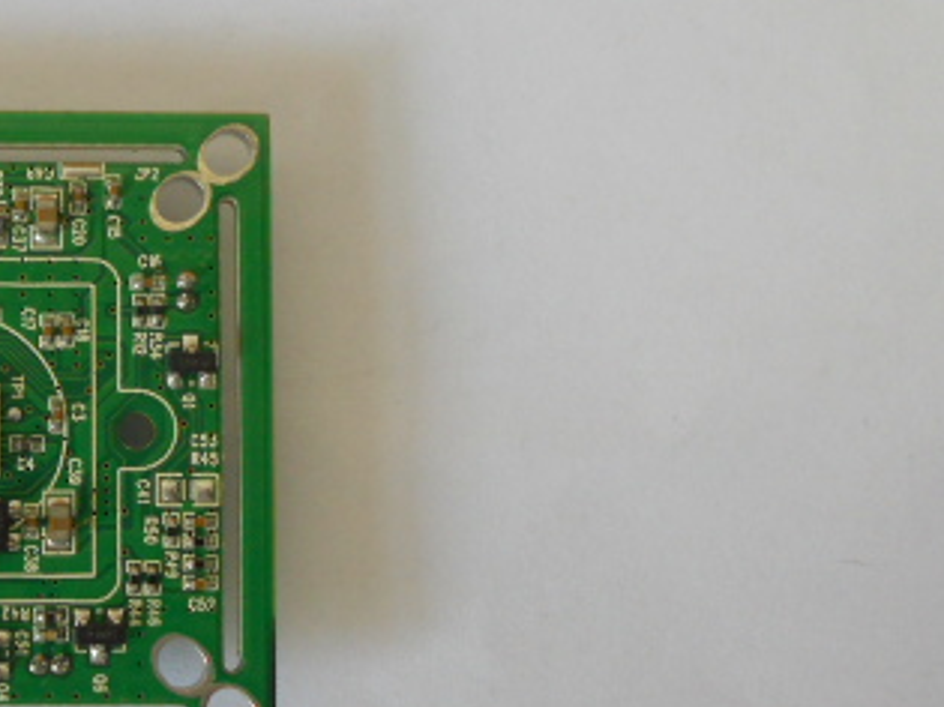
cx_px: 21
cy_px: 410
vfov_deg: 22.6
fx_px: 1772
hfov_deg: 28.2
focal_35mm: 65
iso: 200
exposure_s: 1/30
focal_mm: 5.8
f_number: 3.5
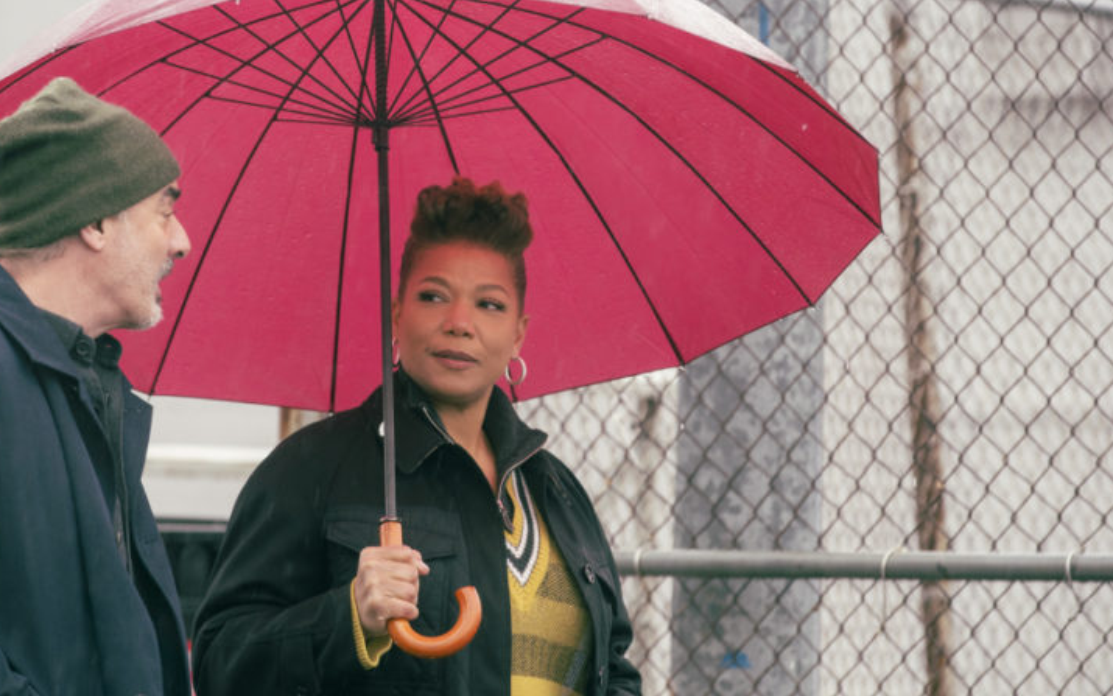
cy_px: 281
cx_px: 475
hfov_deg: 8.5
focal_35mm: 248
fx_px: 7523
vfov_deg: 5.3
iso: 800
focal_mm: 170
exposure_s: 1/250
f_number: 4.5
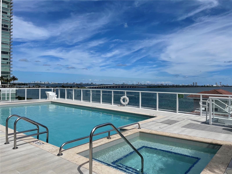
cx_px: 116
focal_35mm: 26
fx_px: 174
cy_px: 87
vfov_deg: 53.1
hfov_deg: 67.3
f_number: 1.6
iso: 32
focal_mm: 5.1
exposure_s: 1/8547
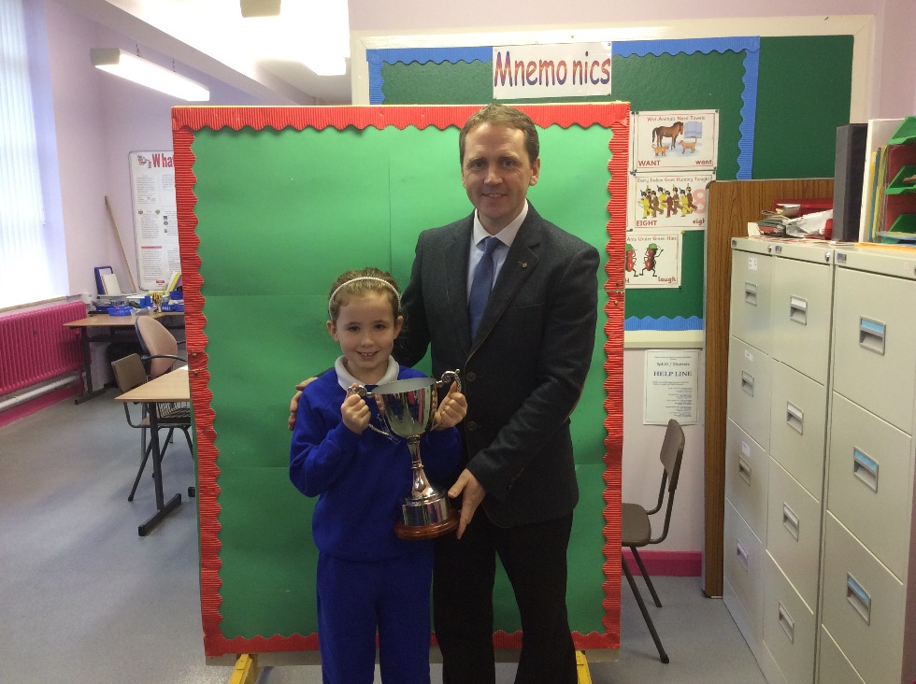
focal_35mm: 32
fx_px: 846
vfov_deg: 44.1
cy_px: 342
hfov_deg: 56.9
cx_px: 458
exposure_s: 1/25
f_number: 2.4
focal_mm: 3.3
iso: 80
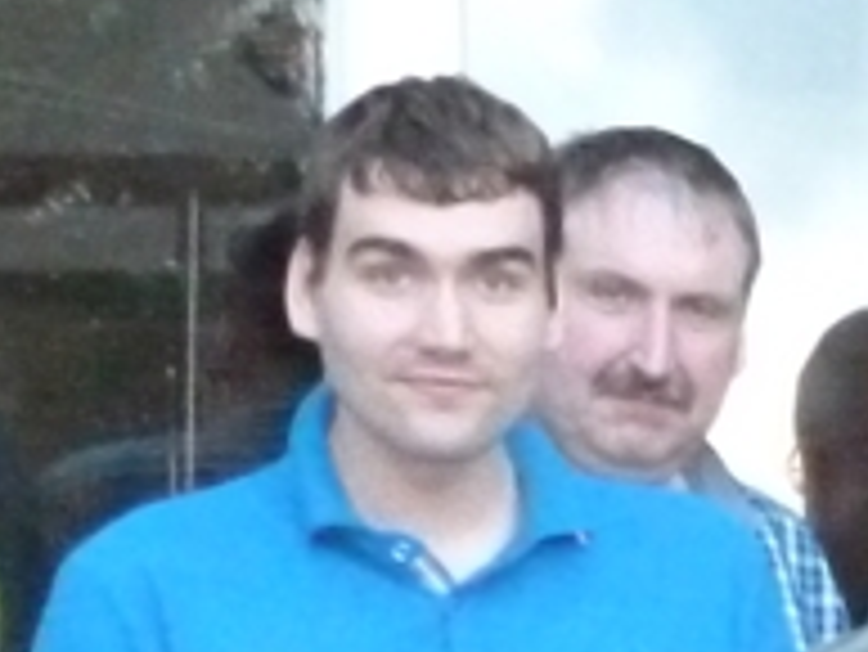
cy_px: 1331
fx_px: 6699
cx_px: 2552
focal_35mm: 267
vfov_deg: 5.5
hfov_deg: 6.7
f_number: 3.7
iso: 1000
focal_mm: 6.4
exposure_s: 1/60
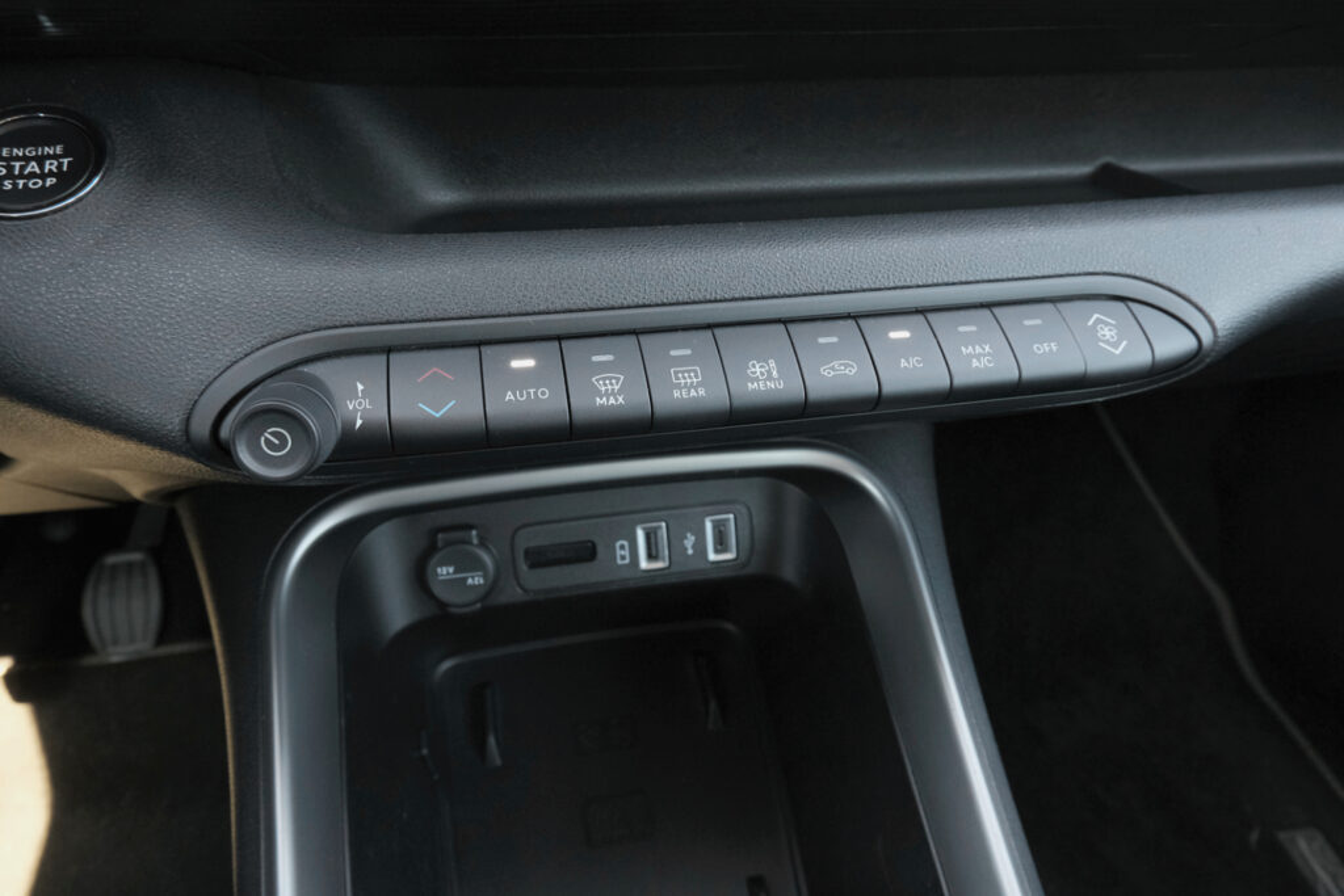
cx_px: 672
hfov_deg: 73.7
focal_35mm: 24
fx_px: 896
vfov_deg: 53.1
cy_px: 448
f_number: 8
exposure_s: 1/40
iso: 2500
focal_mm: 16.1
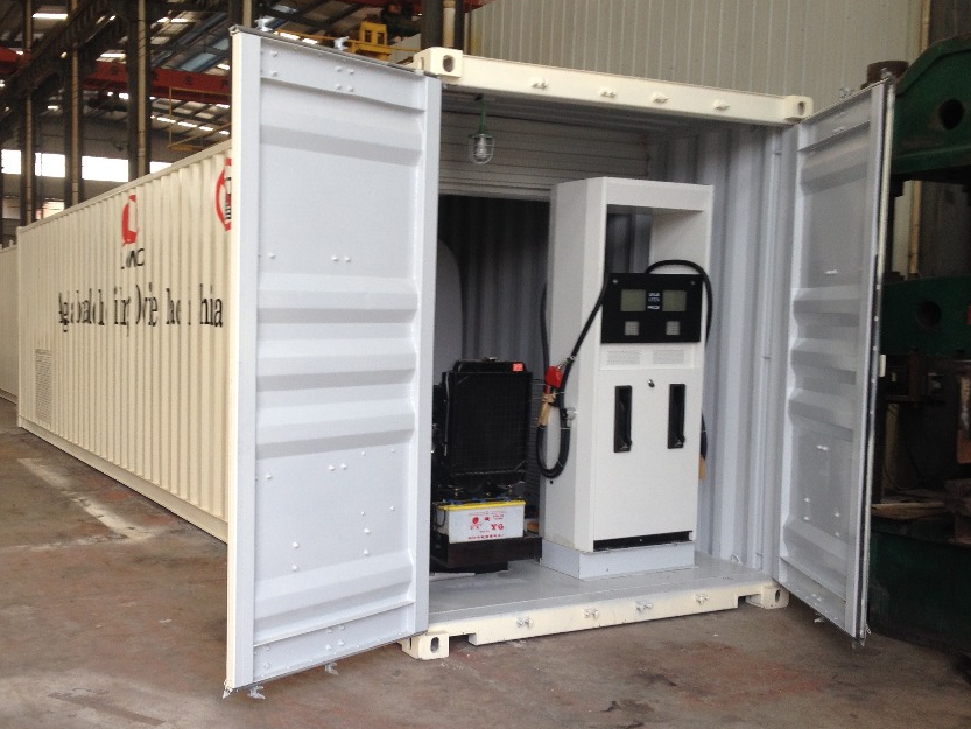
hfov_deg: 44.6
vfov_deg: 34.4
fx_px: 1178
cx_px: 389
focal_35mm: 42
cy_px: 384
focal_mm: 4.28
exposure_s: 1/120
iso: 50
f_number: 2.4
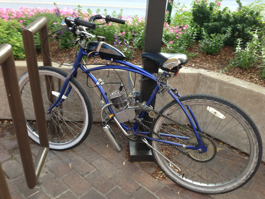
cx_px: 132
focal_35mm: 33
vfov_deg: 42.9
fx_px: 253
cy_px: 100
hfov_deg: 55.4
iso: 64
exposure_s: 1/40
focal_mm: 4.13
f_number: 2.4
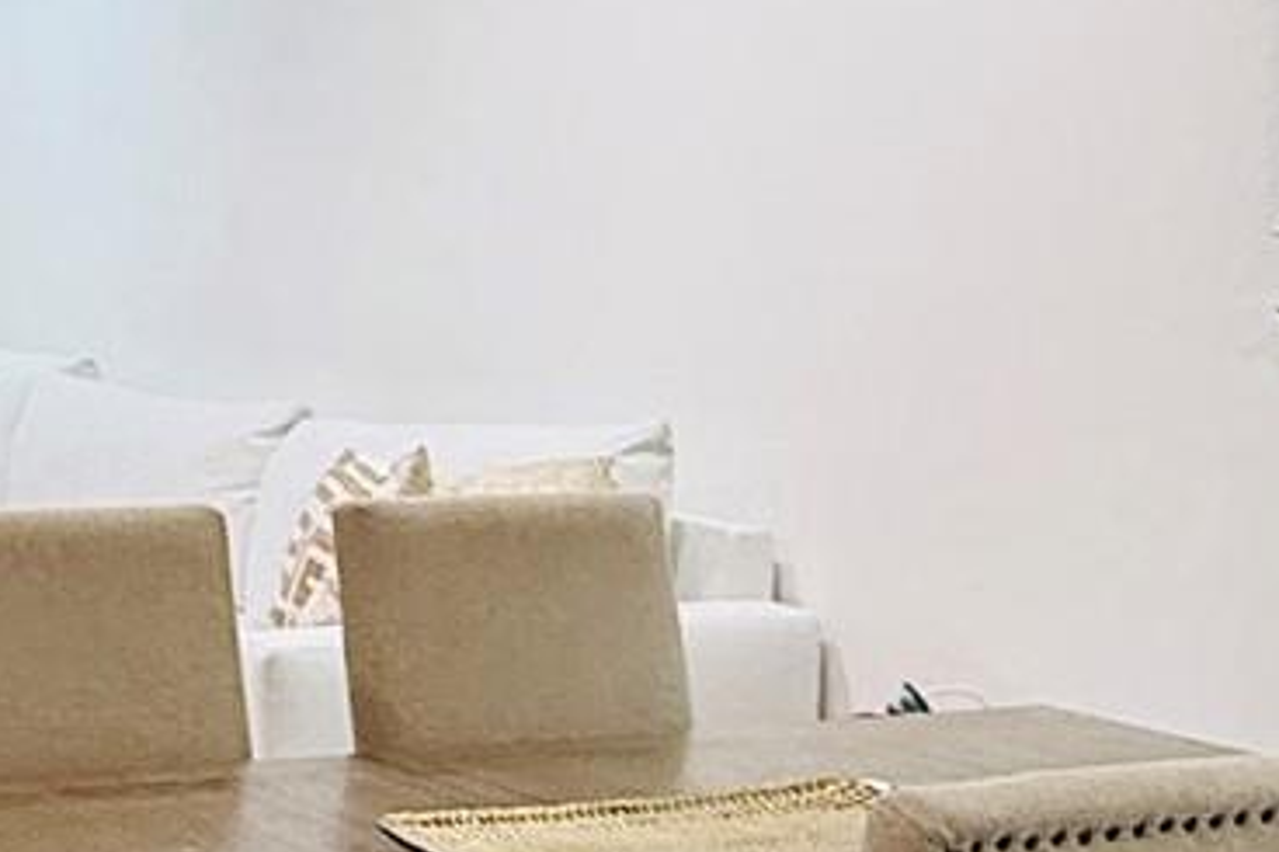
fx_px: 2876
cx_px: -462
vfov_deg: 16.7
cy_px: 202
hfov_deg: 22.1
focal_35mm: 81
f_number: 2.2
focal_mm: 2.22
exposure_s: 1/120
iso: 160
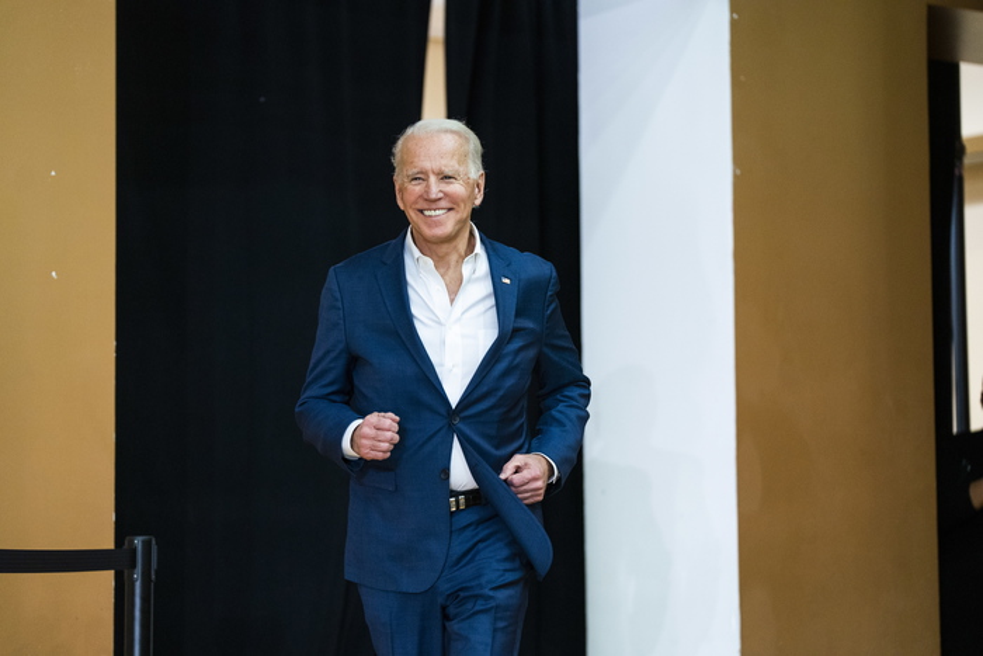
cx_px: 492
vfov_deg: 10.5
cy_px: 328
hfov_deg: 15.6
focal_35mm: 131
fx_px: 3578
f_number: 3.2
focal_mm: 131
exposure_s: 1/250
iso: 4000
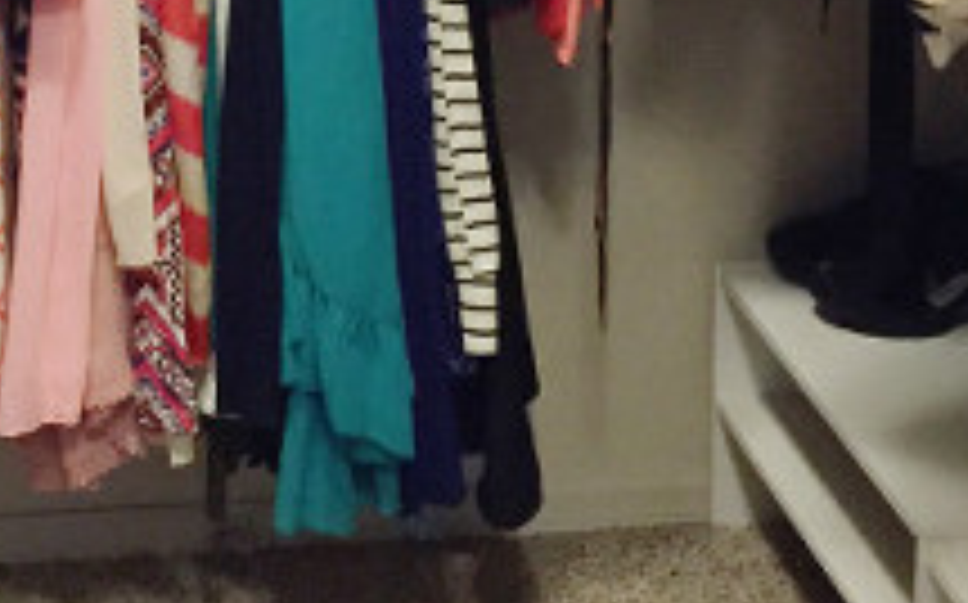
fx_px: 2979
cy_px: -290
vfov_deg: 11.1
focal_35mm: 113
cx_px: 196
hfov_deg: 18.3
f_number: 2.2
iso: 250
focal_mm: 4.15
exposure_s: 1/24
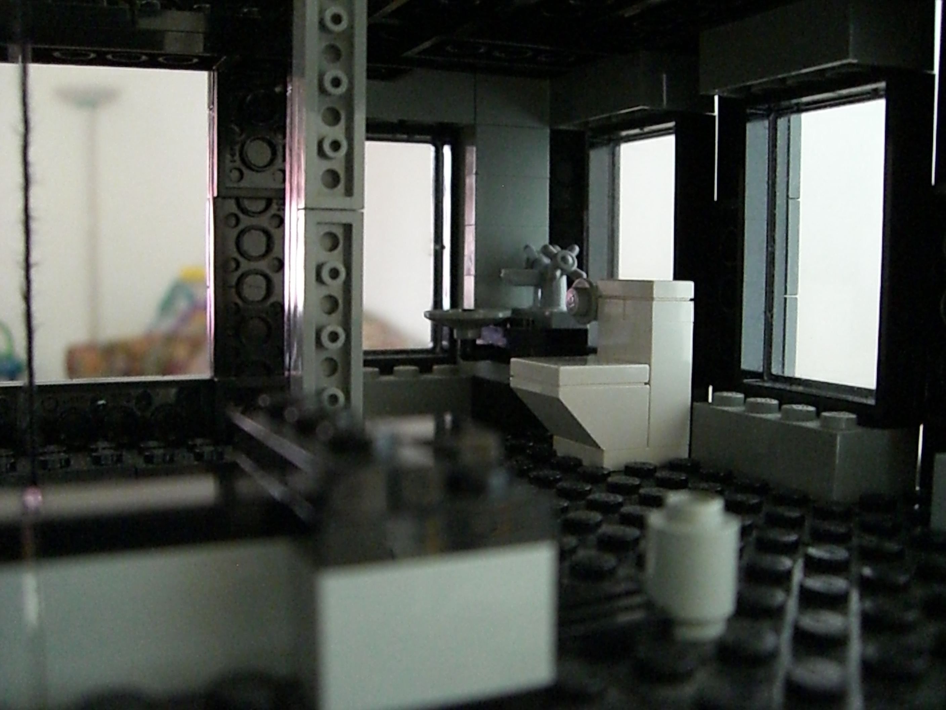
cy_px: 355
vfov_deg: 37.7
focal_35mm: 38
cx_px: 473
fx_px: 1038
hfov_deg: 49.0
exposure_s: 1/50
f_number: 2.7
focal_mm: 6.2
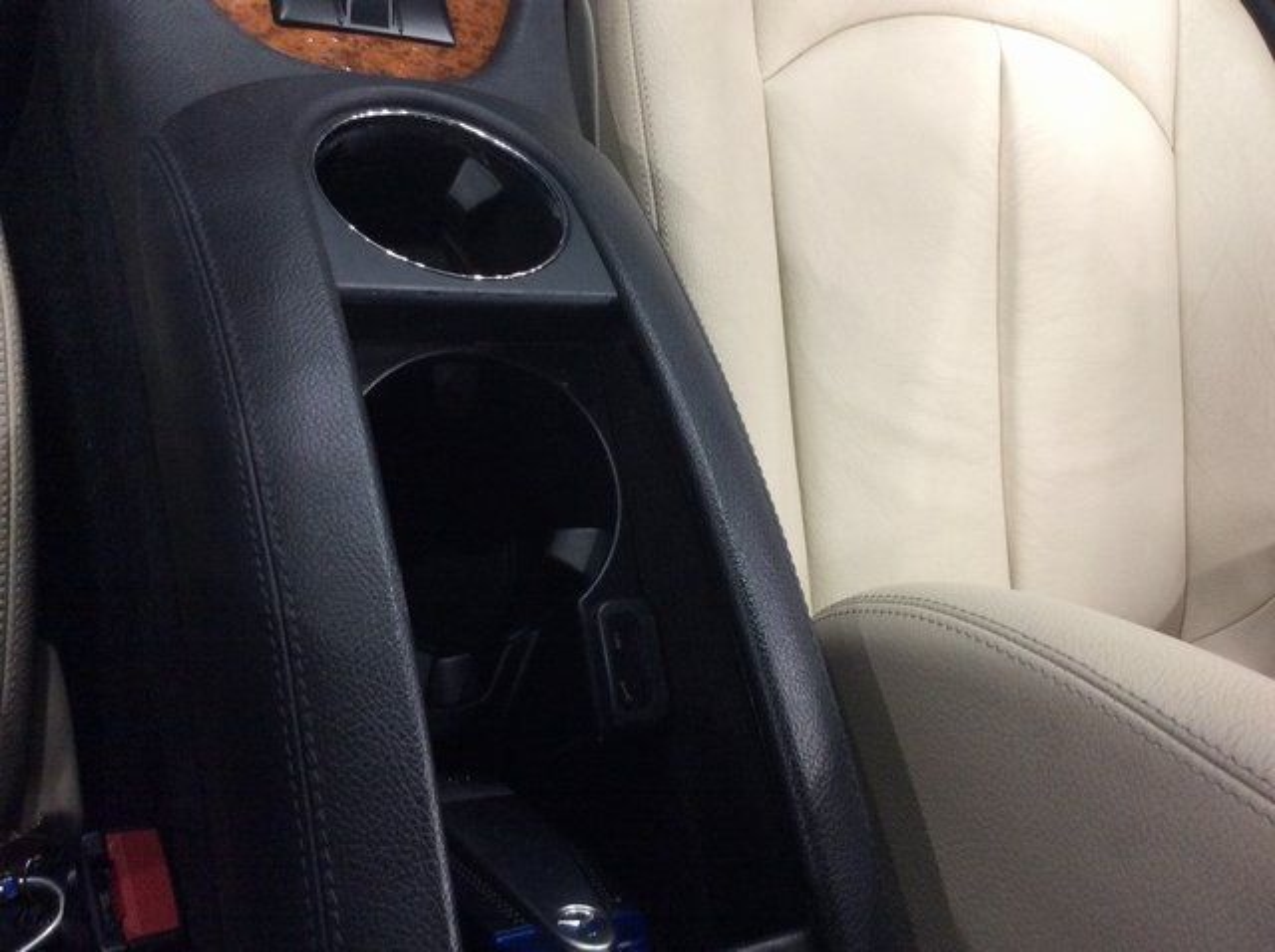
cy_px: 476
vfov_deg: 44.1
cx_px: 638
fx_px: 1177
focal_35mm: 32
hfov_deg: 56.9
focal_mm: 3.3
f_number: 2.4
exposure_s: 1/24
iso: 125
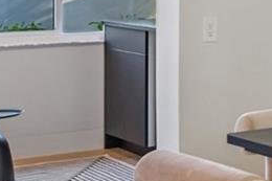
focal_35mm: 123
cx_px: 445
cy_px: -24
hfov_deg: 15.1
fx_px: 929
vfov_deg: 11.0
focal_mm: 20
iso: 400
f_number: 8
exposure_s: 1/20
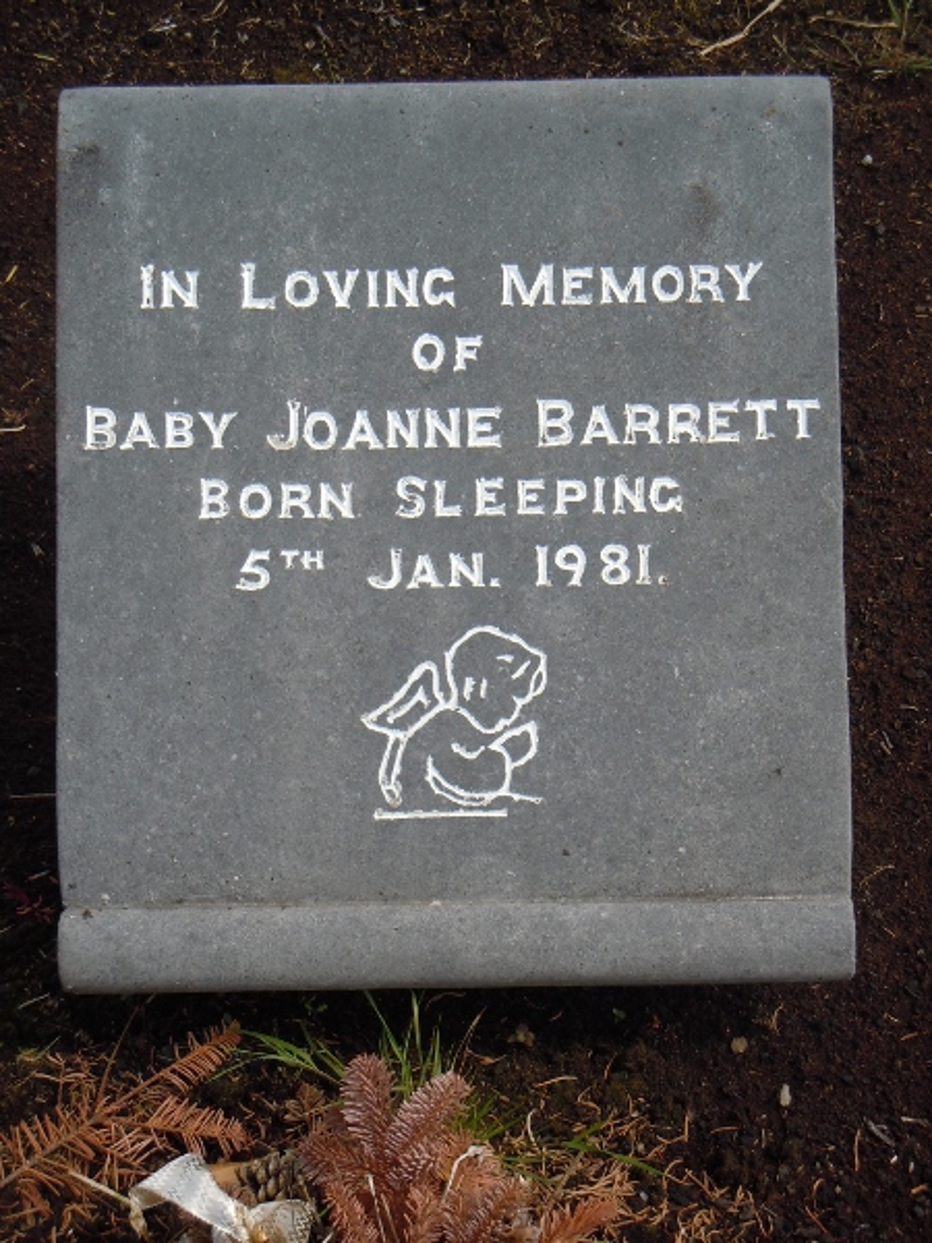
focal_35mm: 77
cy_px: 622
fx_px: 2764
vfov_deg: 25.3
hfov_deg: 19.1
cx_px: 466
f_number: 4.3
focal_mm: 13.9
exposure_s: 1/800
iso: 100
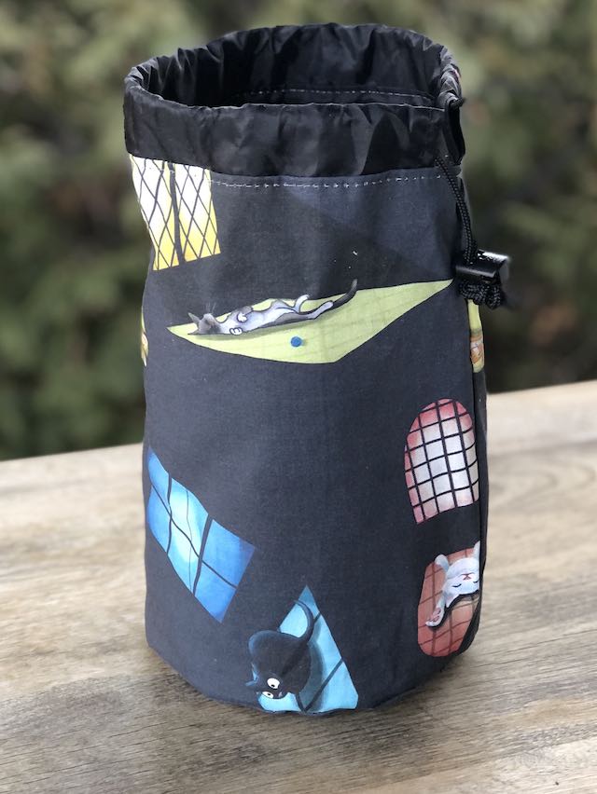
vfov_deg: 33.8
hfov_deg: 25.7
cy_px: 397
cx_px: 298
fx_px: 1309
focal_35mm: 57
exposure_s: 1/30
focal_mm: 6.6
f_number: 2.8
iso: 50
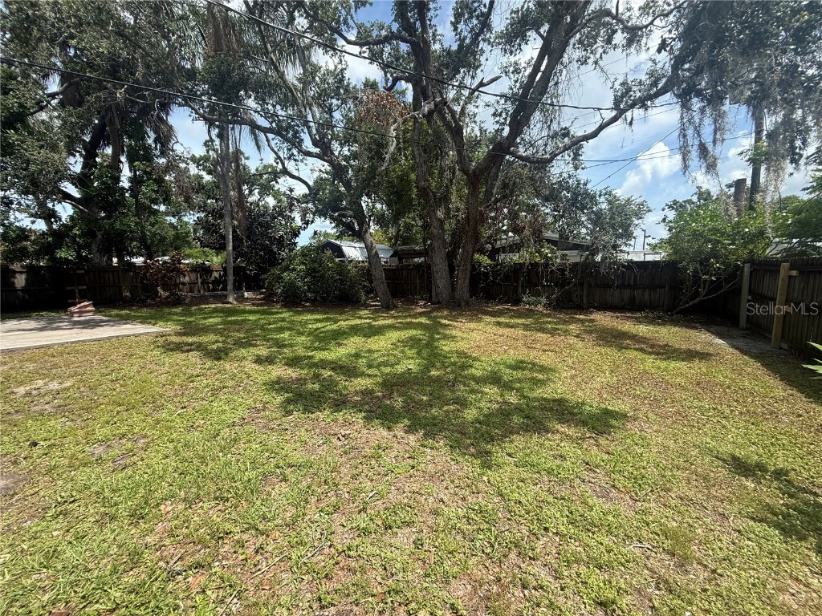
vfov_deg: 85.7
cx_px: 411
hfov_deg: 102.1
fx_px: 332
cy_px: 308
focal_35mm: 14
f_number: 2.2
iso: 64
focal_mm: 2.22
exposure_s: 1/853
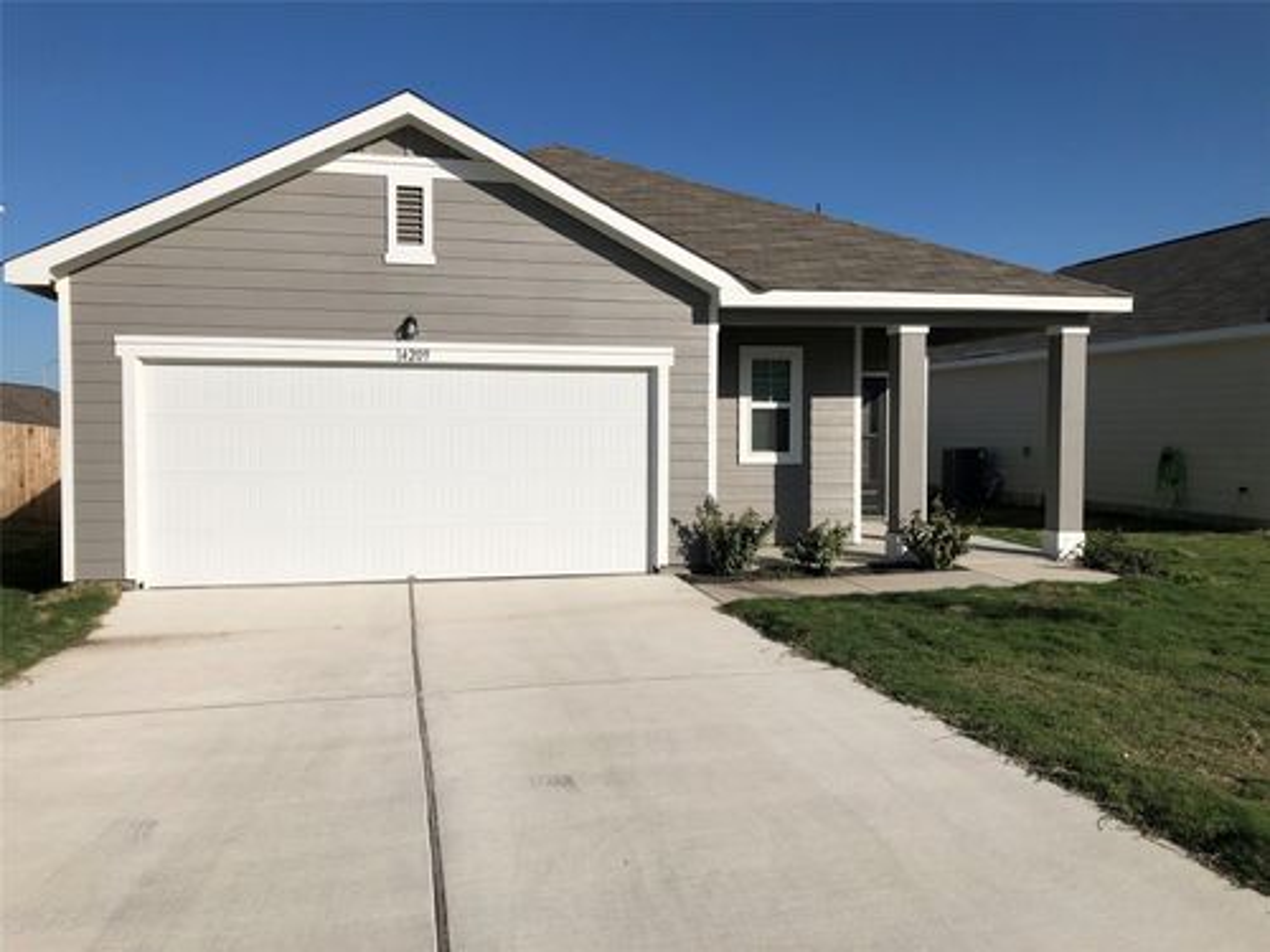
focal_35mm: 28
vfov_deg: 49.7
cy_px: 476
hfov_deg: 63.4
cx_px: 635
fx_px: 1027
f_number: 1.8
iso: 20
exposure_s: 1/5348
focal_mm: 3.99
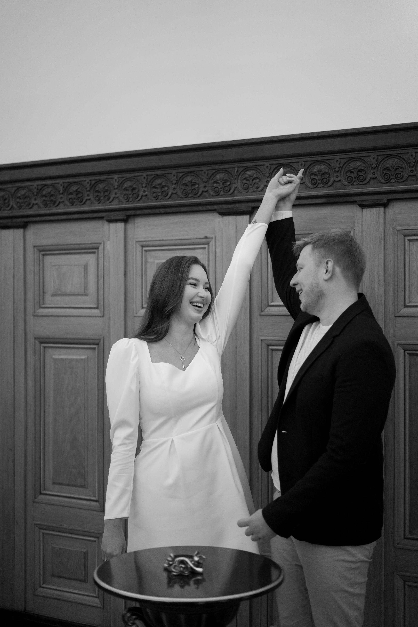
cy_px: 314
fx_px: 871
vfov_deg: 39.6
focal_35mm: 50
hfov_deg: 27.0
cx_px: 209
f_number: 1.8
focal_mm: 50
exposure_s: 1/400
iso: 800
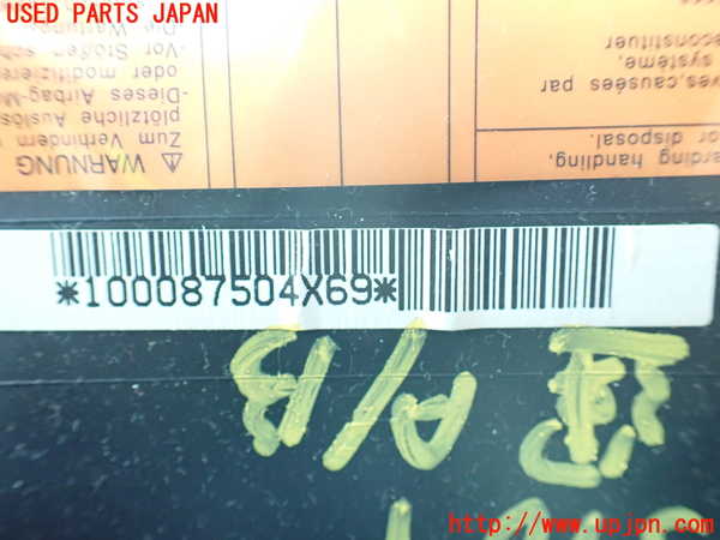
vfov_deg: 46.8
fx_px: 624
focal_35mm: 30
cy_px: 270
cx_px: 360
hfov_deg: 60.0
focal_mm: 5.4
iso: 800
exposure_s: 1/40
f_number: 2.3
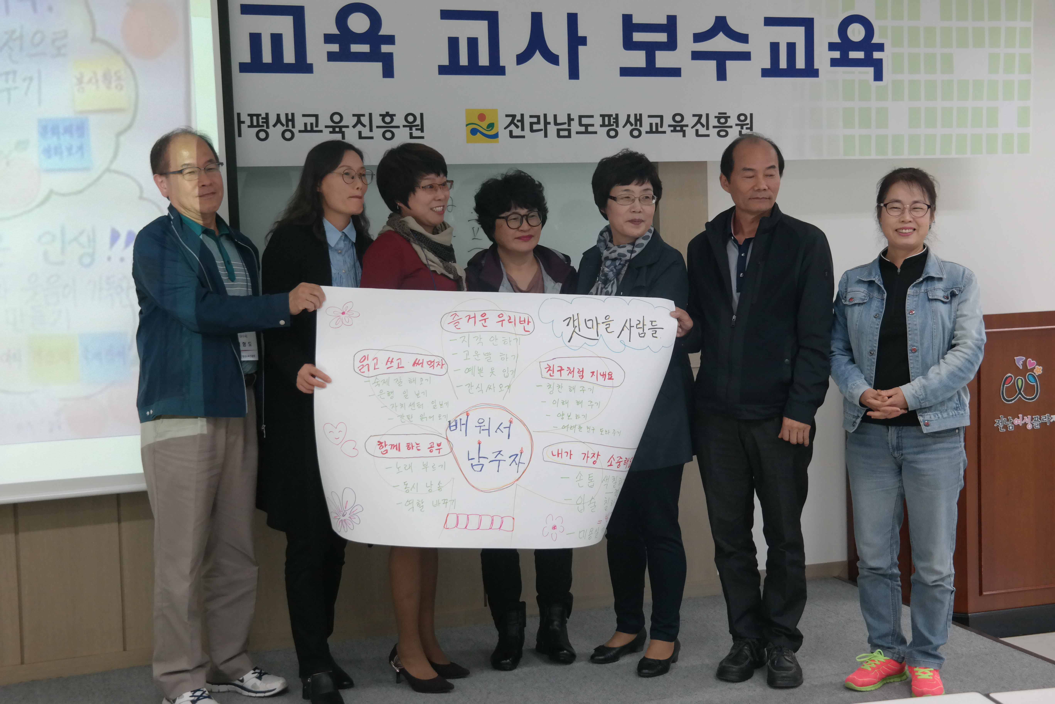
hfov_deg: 39.6
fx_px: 1465
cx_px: 528
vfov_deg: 27.0
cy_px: 352
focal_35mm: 50
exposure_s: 1/60
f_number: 4.5
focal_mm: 33
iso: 1600
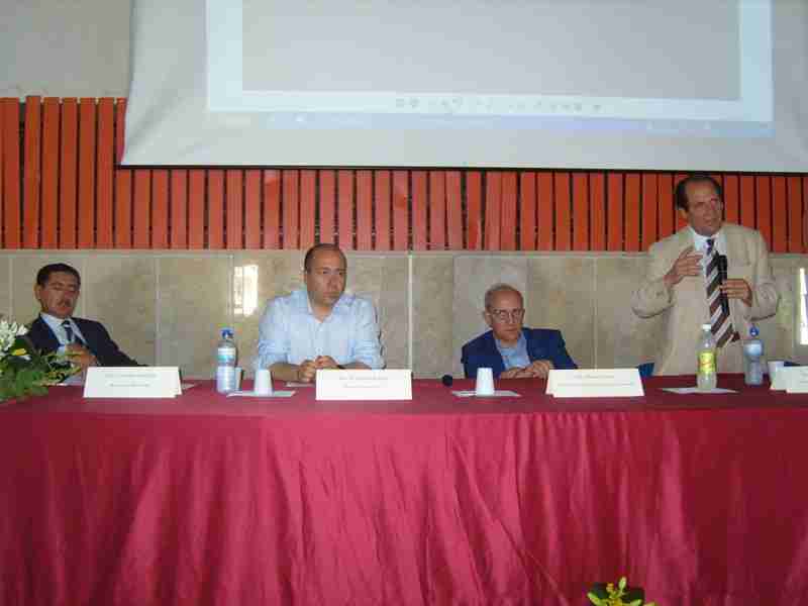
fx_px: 817
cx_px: 404
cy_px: 303
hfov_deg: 52.6
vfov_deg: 40.7
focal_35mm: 35
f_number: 2.8
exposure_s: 1/30
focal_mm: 7.4
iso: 183
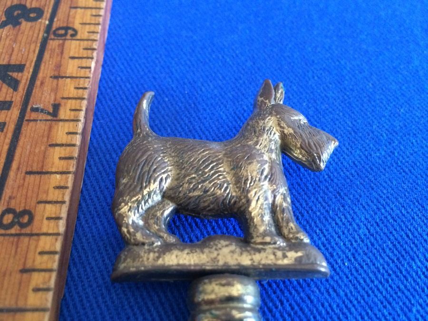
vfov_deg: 46.8
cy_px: 160
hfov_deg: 60.0
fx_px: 371
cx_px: 214
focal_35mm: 30
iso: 320
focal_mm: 4.12
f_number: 2.2
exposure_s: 1/30
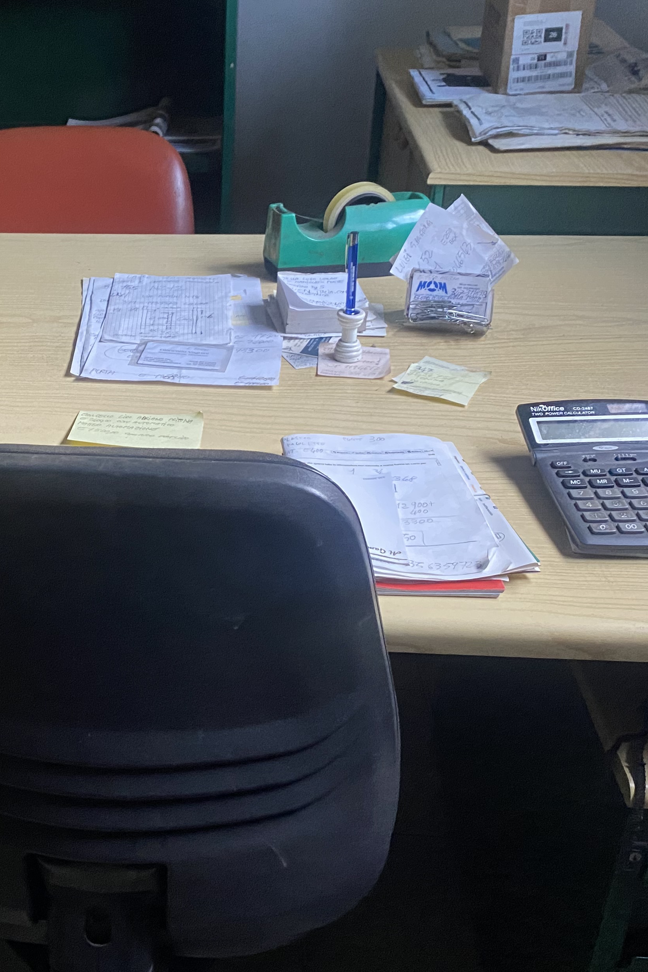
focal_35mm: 44
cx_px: 84
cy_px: 437
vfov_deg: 44.4
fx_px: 1188
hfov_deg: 29.4
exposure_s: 1/60
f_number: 1.8
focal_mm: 4.25
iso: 400
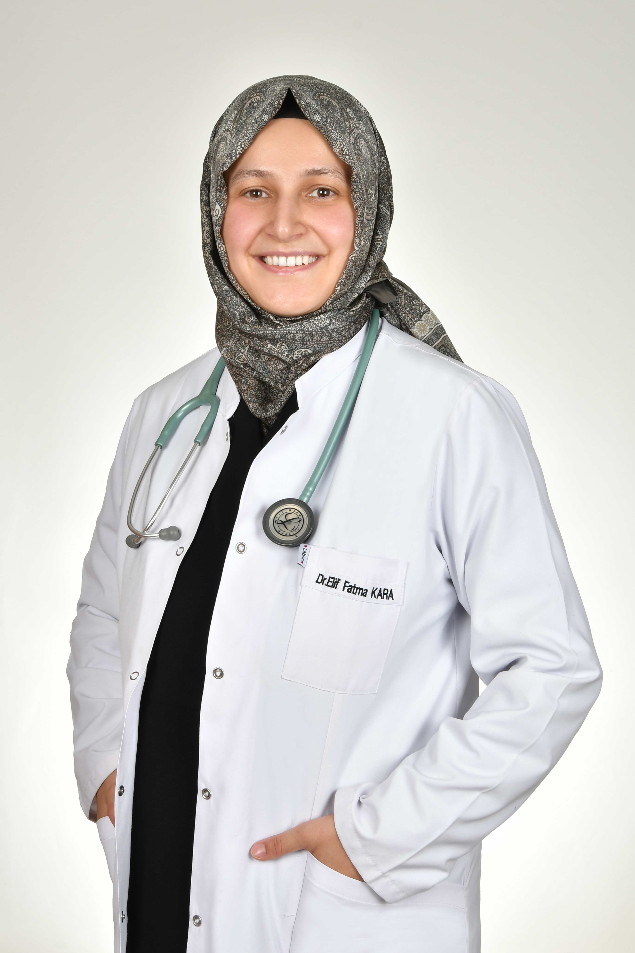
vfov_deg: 18.9
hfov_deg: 12.7
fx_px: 2857
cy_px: 476
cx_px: 318
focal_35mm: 108
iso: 200
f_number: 13
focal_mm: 72
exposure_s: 1/125
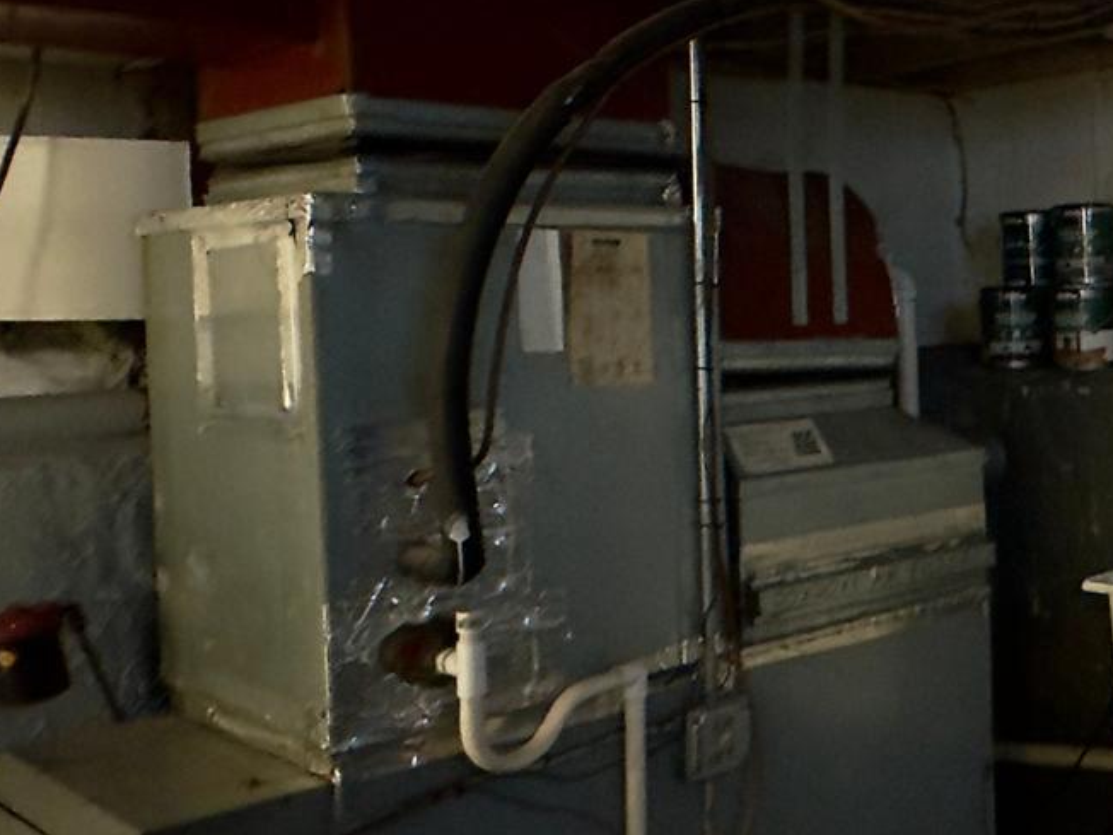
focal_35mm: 44
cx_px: 1163
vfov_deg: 32.8
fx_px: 1415
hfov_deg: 37.4
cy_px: 345
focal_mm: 2.22
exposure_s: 1/60
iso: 1250
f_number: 2.2
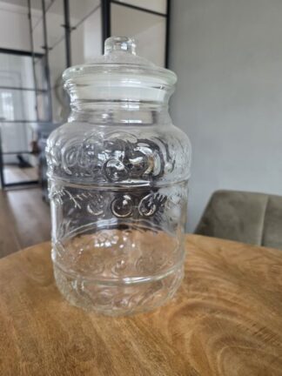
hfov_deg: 58.9
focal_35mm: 23
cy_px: 188
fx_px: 250
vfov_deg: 73.9
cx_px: 141
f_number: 1.7
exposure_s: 1/100
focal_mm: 6.3
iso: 640
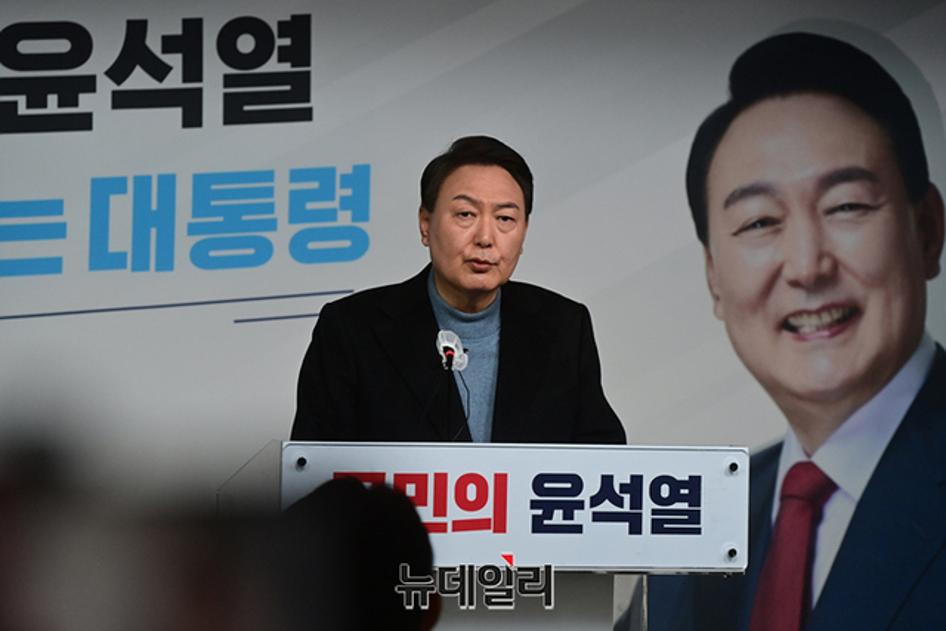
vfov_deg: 9.5
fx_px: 3811
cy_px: 316
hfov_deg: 14.2
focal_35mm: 145
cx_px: 473
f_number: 5
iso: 2000
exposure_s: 1/1600
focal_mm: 145
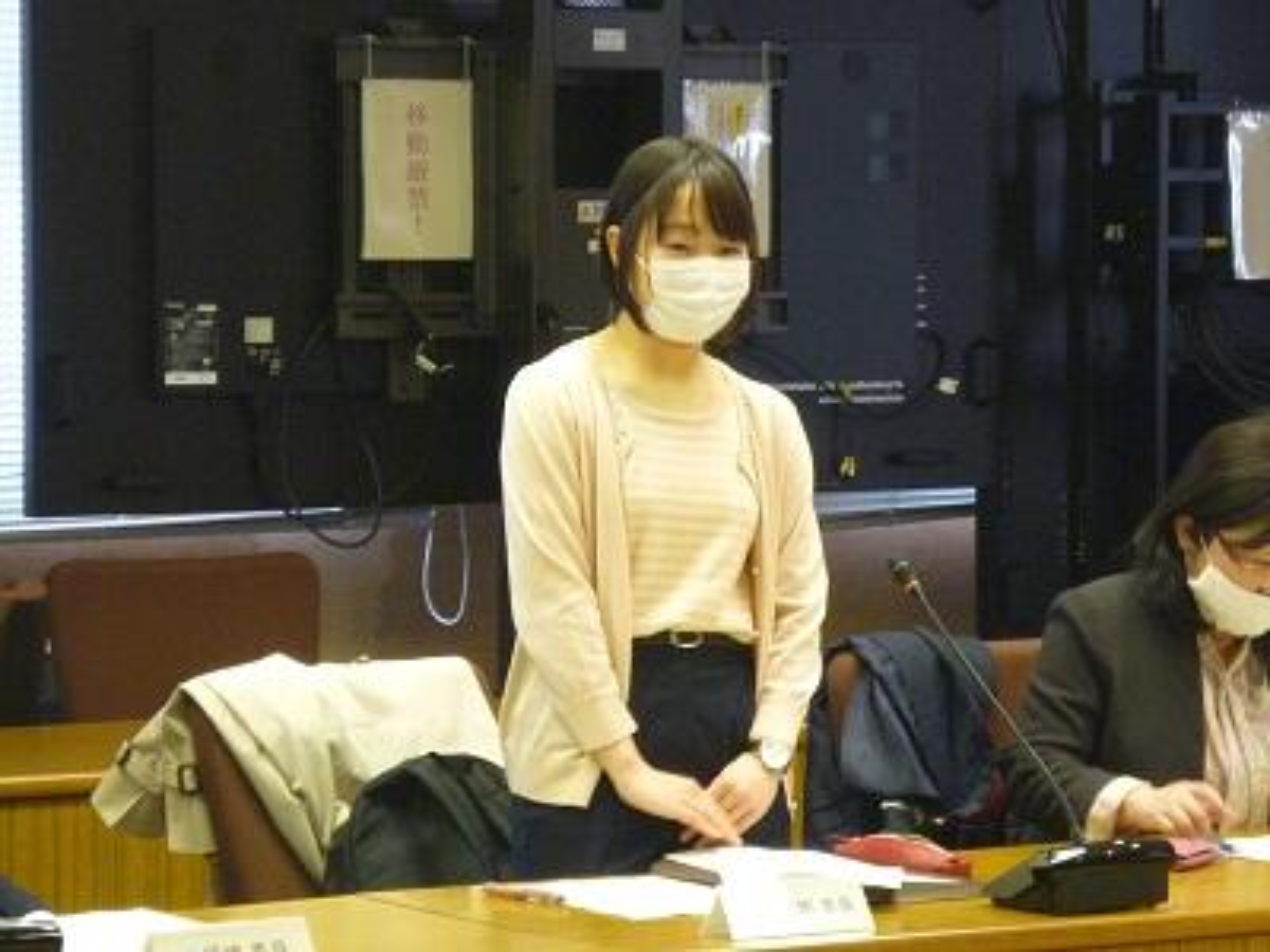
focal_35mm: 132
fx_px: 4843
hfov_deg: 14.9
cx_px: 635
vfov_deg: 11.2
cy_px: 476
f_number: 5.9
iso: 400
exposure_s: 1/13
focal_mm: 22
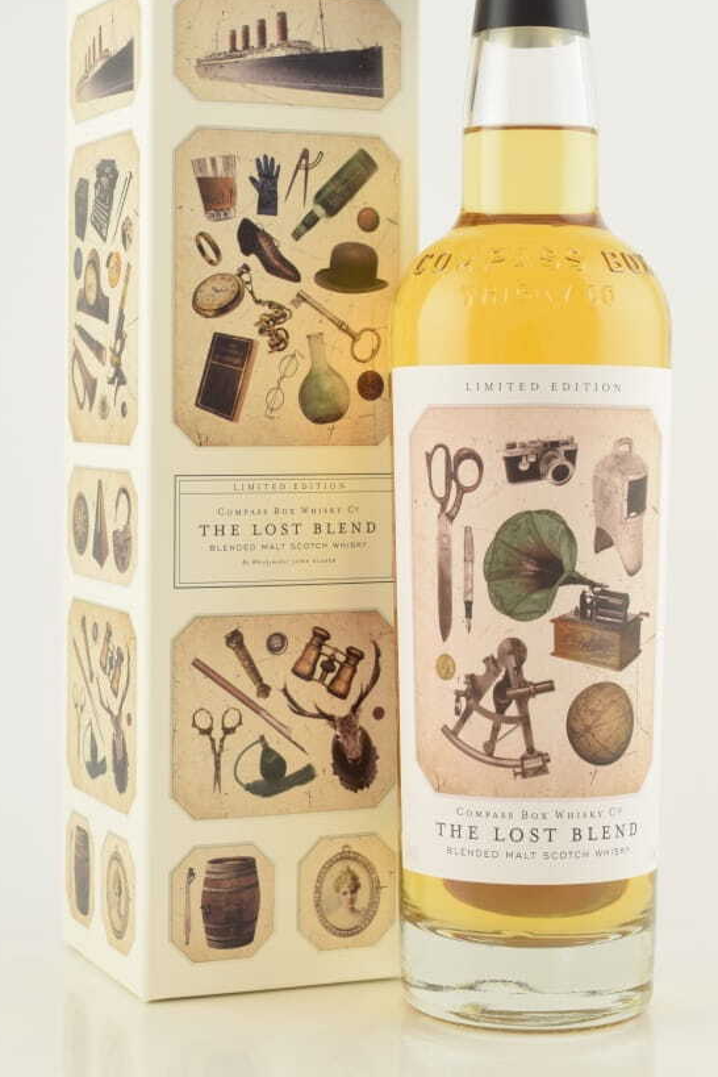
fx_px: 2244
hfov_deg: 18.2
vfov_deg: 26.9
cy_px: 414
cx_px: 387
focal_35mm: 75
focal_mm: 40
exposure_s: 1/13
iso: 100
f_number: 10
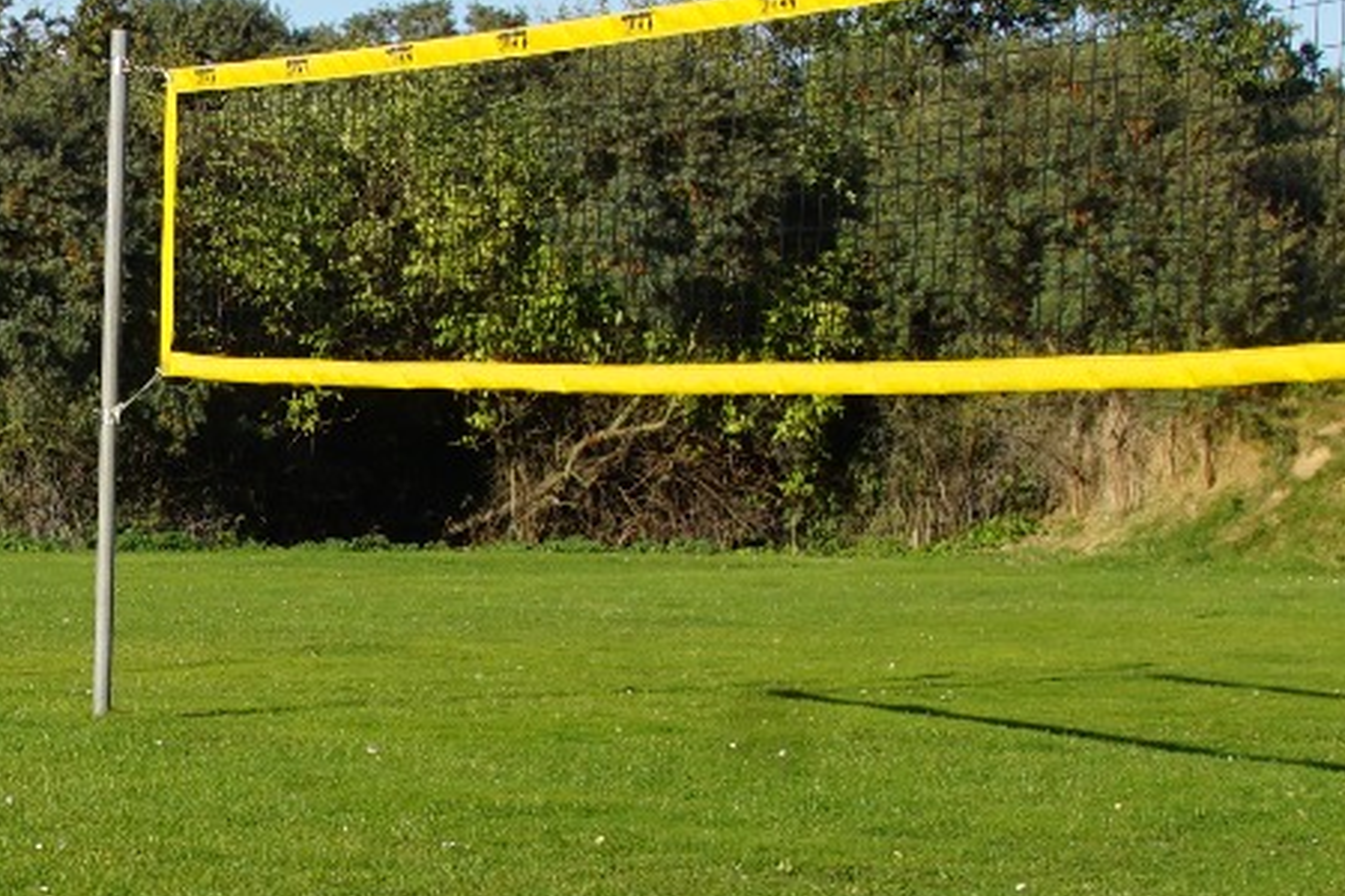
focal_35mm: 123
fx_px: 4595
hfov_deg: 16.3
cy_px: 545
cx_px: -33
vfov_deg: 11.1
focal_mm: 18
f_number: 9
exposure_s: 1/125
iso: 100
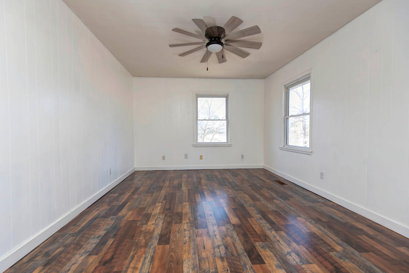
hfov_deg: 96.7
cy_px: 136
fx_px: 182
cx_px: 204
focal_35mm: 16
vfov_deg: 73.8
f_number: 6.3
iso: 320
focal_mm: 16
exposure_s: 1/50
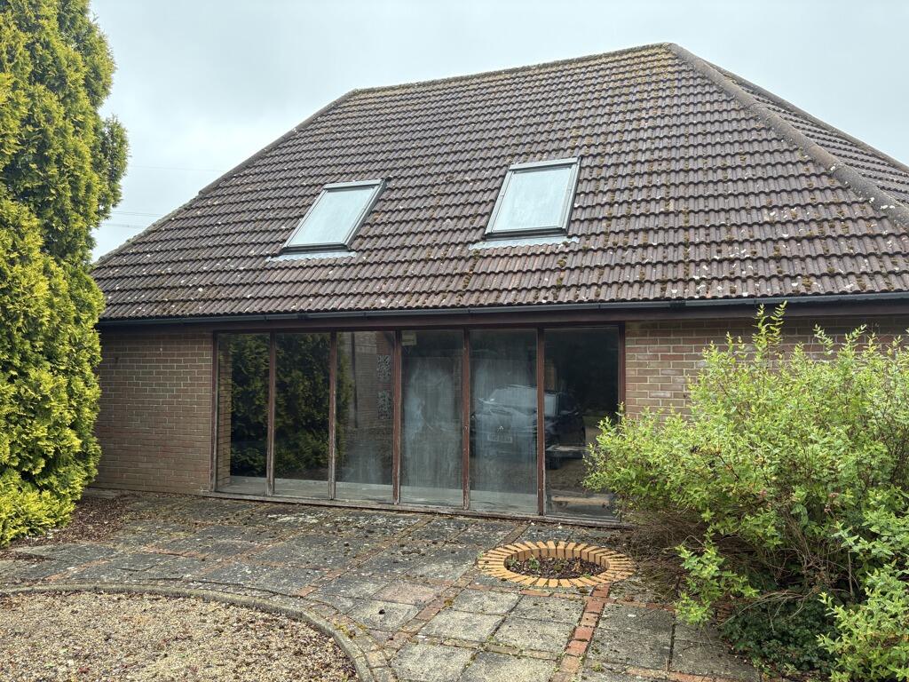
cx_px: 454
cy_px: 341
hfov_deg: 67.3
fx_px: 683
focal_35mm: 26
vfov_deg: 53.1
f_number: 1.6
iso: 64
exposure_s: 1/277
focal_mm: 5.96
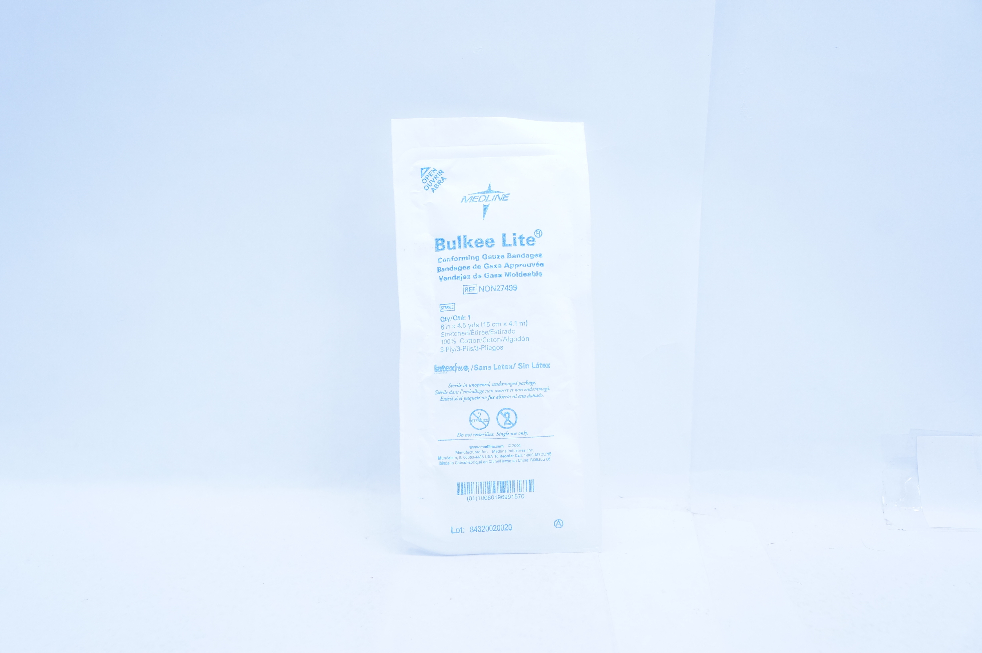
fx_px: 1063
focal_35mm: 39
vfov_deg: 34.1
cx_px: 491
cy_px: 326
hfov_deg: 49.6
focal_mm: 26
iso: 800
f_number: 5
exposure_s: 1/160
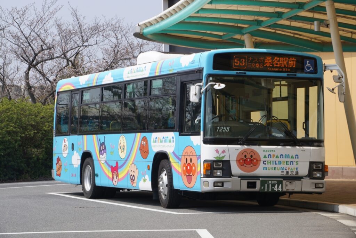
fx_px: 1113
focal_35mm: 112
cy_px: 119
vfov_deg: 12.2
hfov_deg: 18.2
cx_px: 178
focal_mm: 75
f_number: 13
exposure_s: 1/100
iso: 100
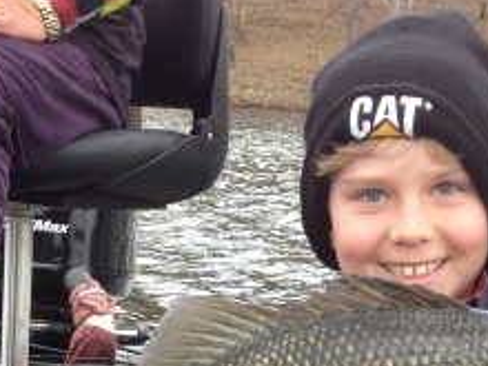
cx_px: 291
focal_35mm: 97
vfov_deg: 15.0
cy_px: 357
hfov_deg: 20.2
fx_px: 1367
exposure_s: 1/120
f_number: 2.4
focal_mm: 4.28
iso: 80
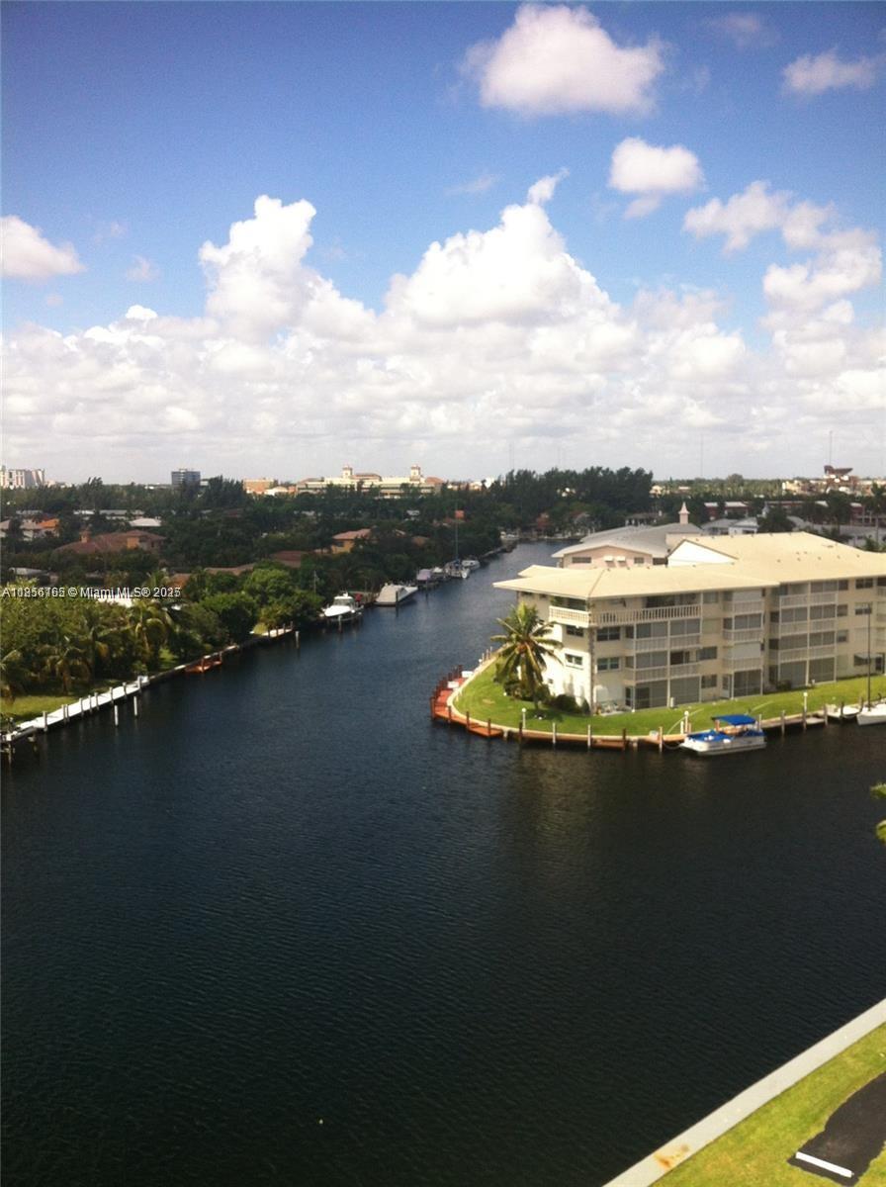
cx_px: 443
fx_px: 1198
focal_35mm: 35
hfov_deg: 40.6
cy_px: 594
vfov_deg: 52.7
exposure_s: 1/1371
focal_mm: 3.85
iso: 80
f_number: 2.8
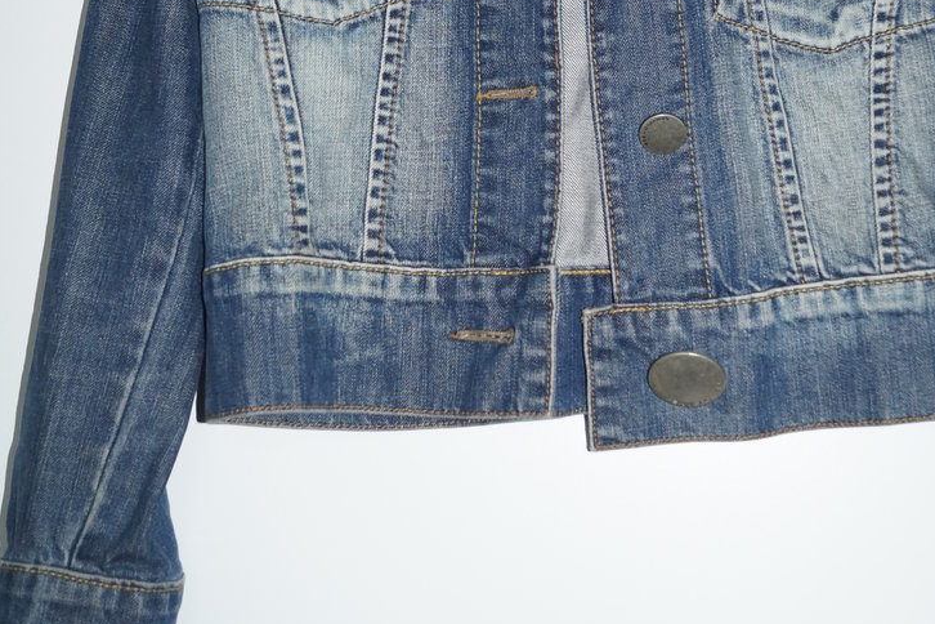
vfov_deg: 21.6
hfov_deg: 32.2
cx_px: 580
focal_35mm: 62
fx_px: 1610
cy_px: 124
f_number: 4
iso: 800
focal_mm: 20
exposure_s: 1/80
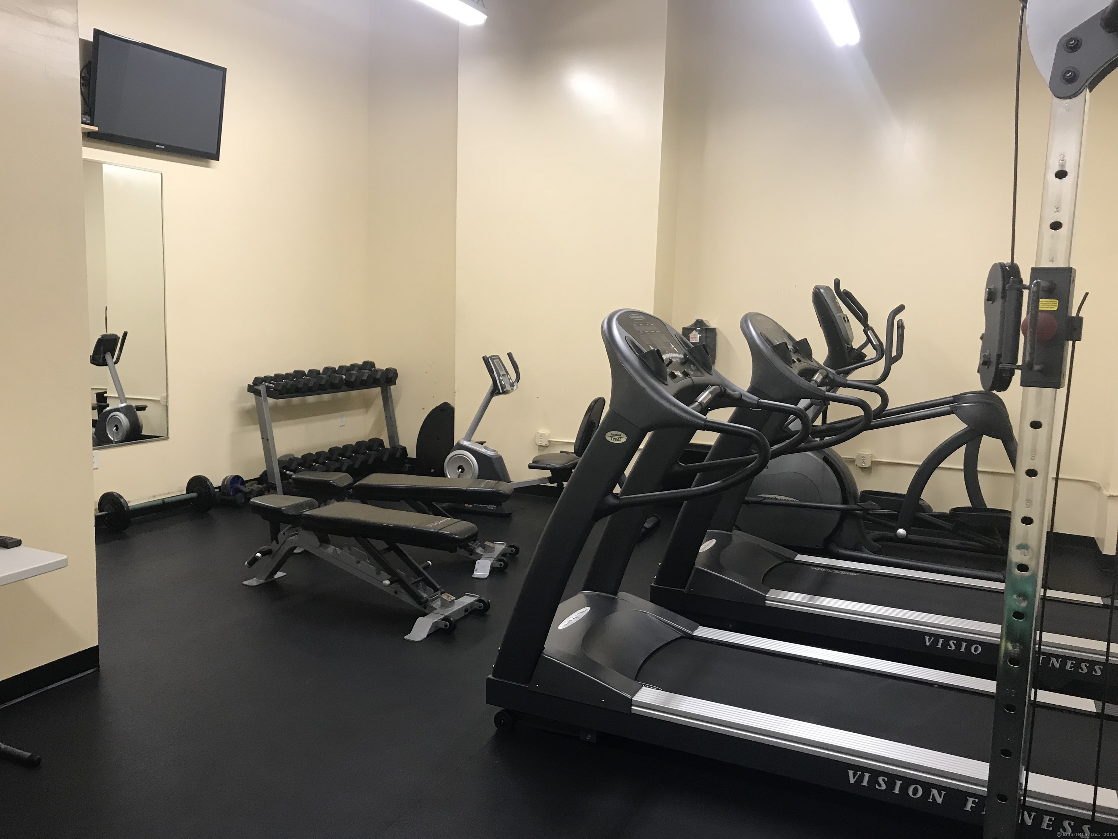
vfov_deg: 49.7
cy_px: 420
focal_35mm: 28
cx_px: 559
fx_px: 904
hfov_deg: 63.4
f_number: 1.8
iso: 40
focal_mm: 3.99
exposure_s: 1/17
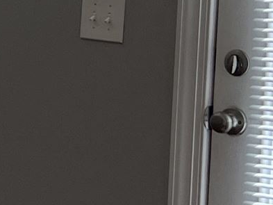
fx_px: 1601
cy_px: 38
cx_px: -631
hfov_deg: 7.9
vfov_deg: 7.3
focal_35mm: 203
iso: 50
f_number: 1.6
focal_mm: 5.1
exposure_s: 1/380
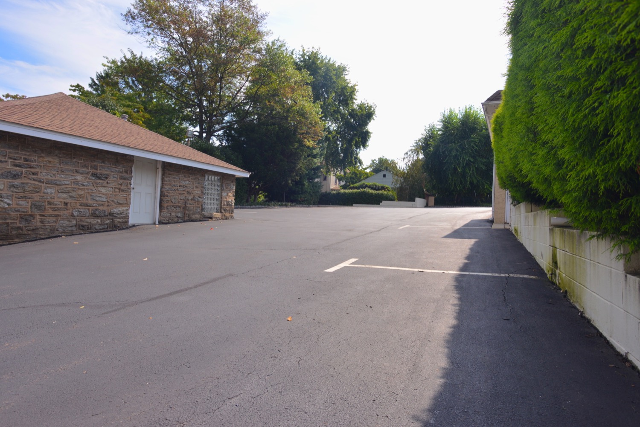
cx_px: 320
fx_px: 356
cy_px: 214
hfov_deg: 84.0
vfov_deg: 62.0
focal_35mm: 20
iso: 500
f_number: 11
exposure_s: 1/640
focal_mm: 20
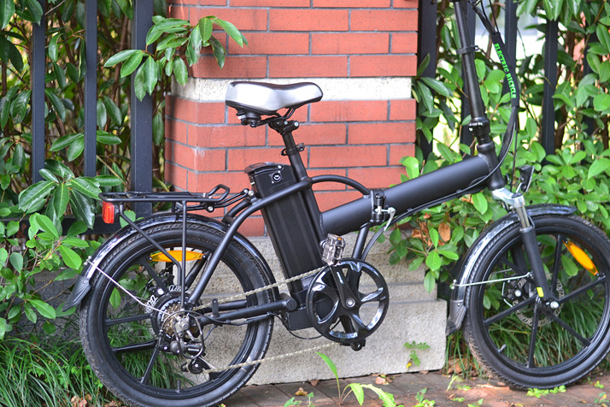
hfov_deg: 24.2
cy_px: 184
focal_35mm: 84
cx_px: 341
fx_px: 1423
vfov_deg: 16.3
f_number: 1.8
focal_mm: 50
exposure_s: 1/250
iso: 200
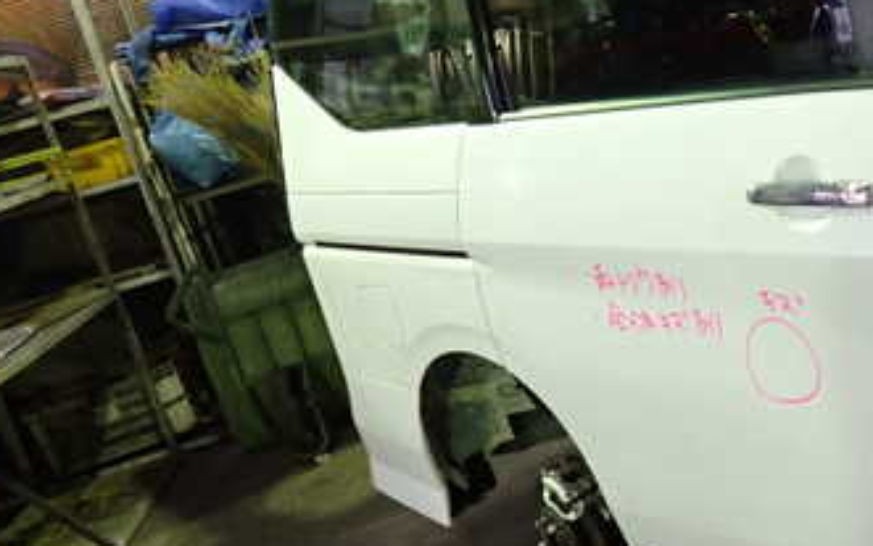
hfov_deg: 39.3
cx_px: 757
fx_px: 1142
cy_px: 182
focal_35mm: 48
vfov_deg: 26.7
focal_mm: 4.5
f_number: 2
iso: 500
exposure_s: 1/30
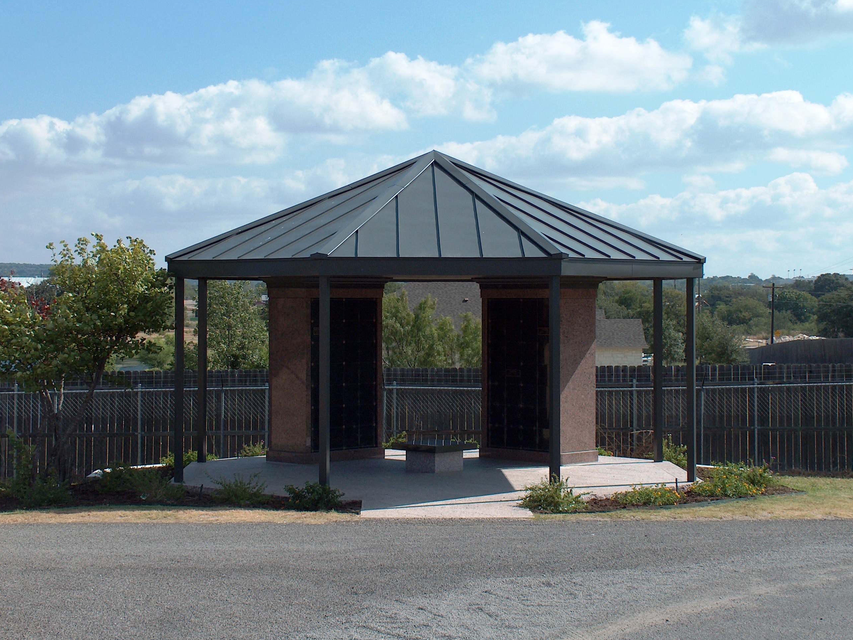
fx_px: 1799
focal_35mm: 73
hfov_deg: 26.7
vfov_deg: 20.2
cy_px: 319
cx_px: 430
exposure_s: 1/394
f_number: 6.9
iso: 100
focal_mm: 14.73
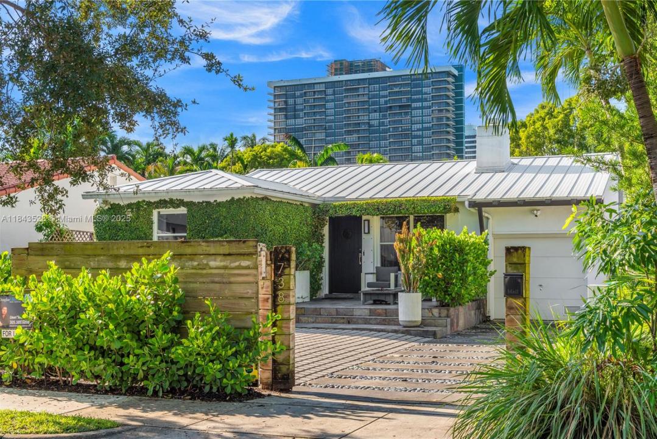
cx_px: 328
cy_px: 220
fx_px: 840
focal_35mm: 46
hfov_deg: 42.7
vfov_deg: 29.3
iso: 100
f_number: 8
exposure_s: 1/125
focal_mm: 46
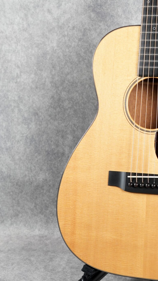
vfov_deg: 21.5
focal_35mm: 97
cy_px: 31
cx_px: 139
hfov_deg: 12.4
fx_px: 722
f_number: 6.3
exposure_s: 1/2
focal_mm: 50
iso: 320
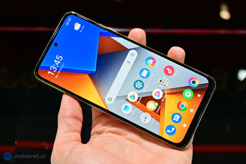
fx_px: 420
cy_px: 82
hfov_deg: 32.6
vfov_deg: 22.1
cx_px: 123
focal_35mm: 62
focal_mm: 41
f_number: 5.6
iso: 280
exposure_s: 1/60
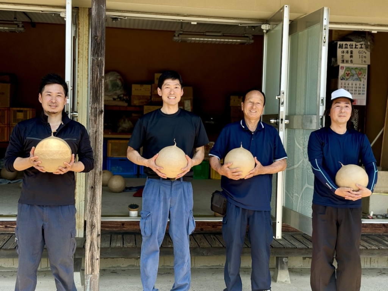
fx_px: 538
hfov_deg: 39.7
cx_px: 194
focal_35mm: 48
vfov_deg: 30.3
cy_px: 146
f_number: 1.78
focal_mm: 6.76
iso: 64
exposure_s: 1/707
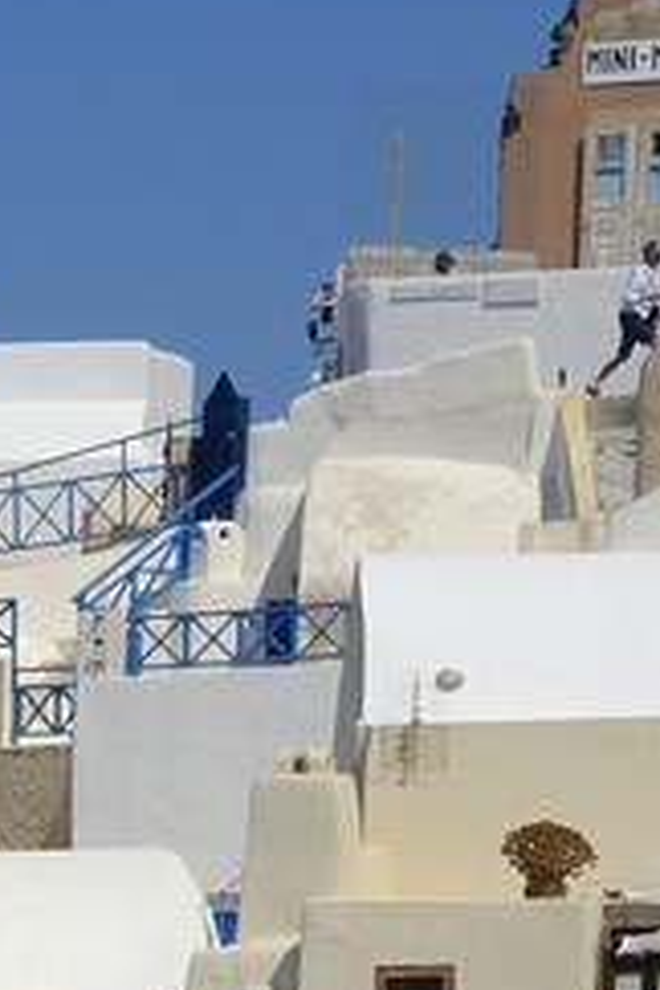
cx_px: -1338
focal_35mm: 276
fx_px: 7589
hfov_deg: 4.8
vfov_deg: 7.2
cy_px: 2029
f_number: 14
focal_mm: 42
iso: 100
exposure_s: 1/250
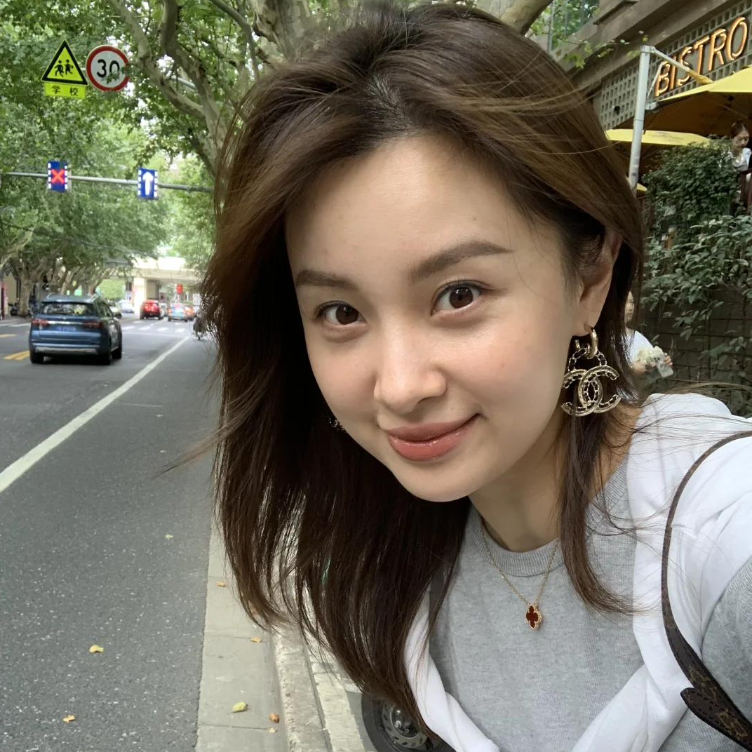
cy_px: 478
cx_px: 374
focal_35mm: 38
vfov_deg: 43.5
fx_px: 934
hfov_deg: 43.9
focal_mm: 2.87
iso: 50
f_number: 2.2
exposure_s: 1/121
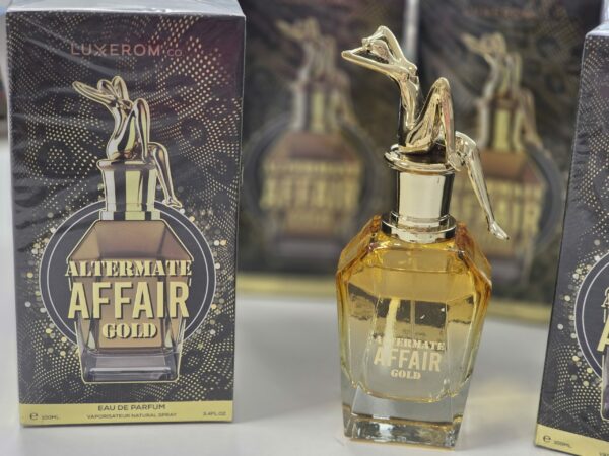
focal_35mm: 69
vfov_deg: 21.3
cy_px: 228
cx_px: 304
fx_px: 1214
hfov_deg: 28.2
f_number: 2.4
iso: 500
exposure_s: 1/100
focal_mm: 7.9
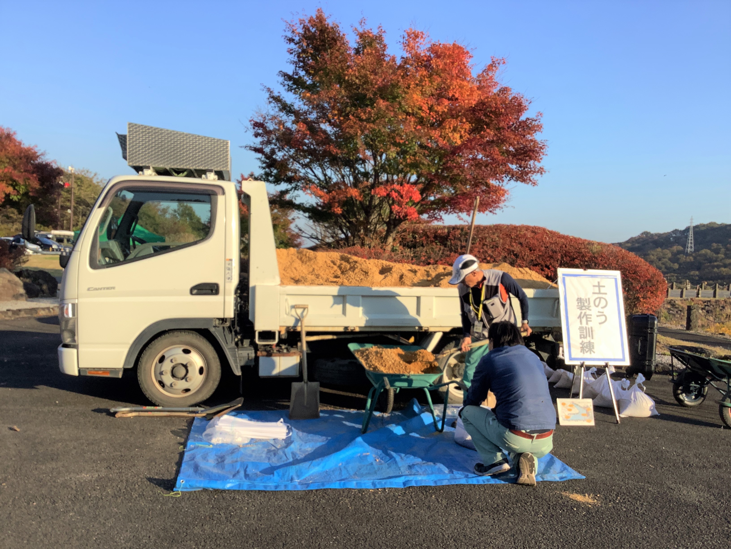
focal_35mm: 31
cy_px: 274
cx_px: 366
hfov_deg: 58.4
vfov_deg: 45.4
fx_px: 655
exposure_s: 1/806
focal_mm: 3.3
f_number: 2.4
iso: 25
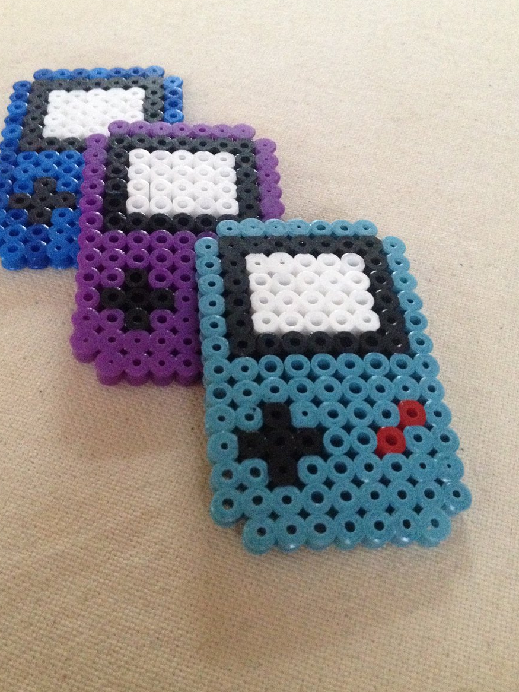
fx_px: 799
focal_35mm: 40
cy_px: 311
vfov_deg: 46.7
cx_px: 233
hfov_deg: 35.9
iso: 640
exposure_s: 1/15
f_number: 2.4
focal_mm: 4.28
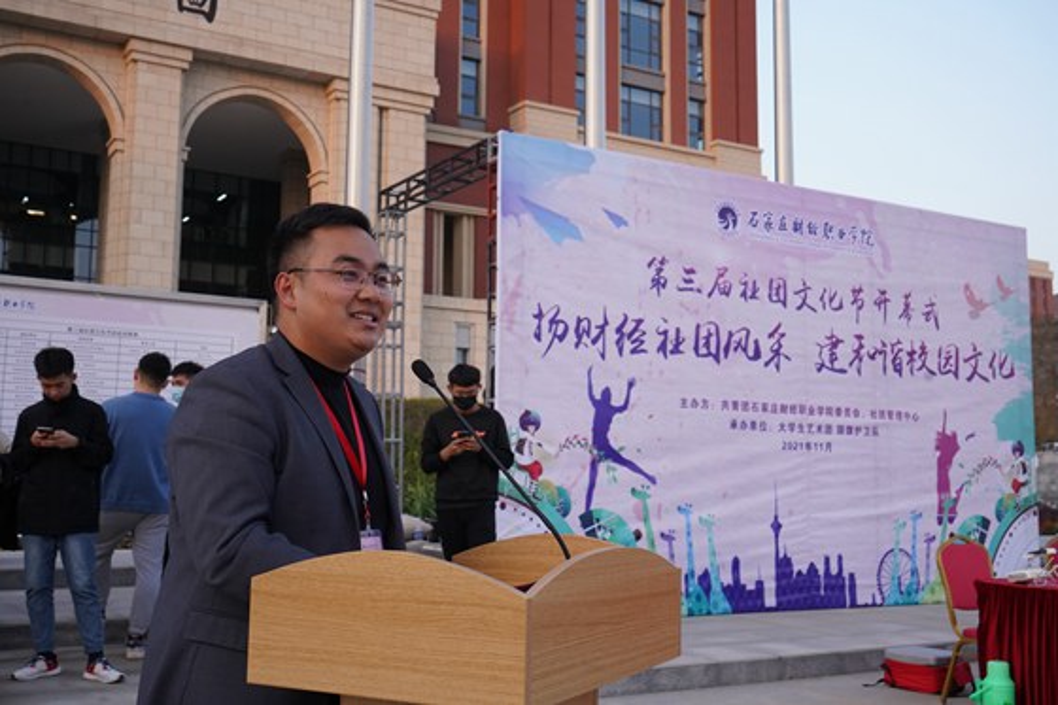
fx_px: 1175
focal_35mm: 40
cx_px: 529
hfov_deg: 48.5
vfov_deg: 33.4
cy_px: 352
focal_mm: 40
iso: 2500
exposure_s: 1/640
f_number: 9
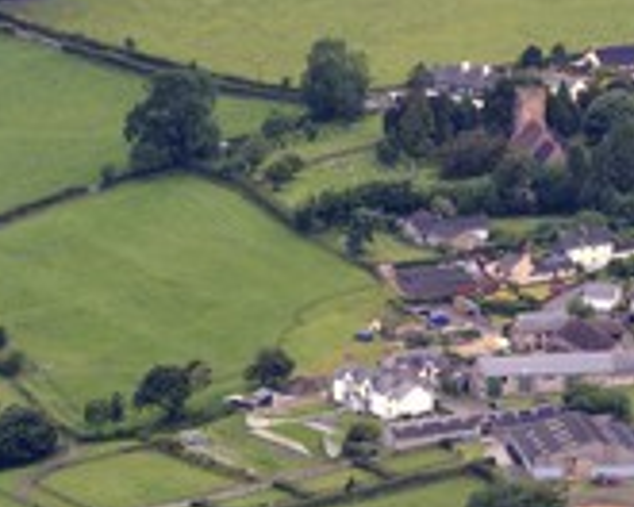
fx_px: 8050
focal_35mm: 429
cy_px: 192
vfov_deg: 3.6
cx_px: 526
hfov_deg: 4.5
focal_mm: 180
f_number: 4.5
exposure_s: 1/800
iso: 400
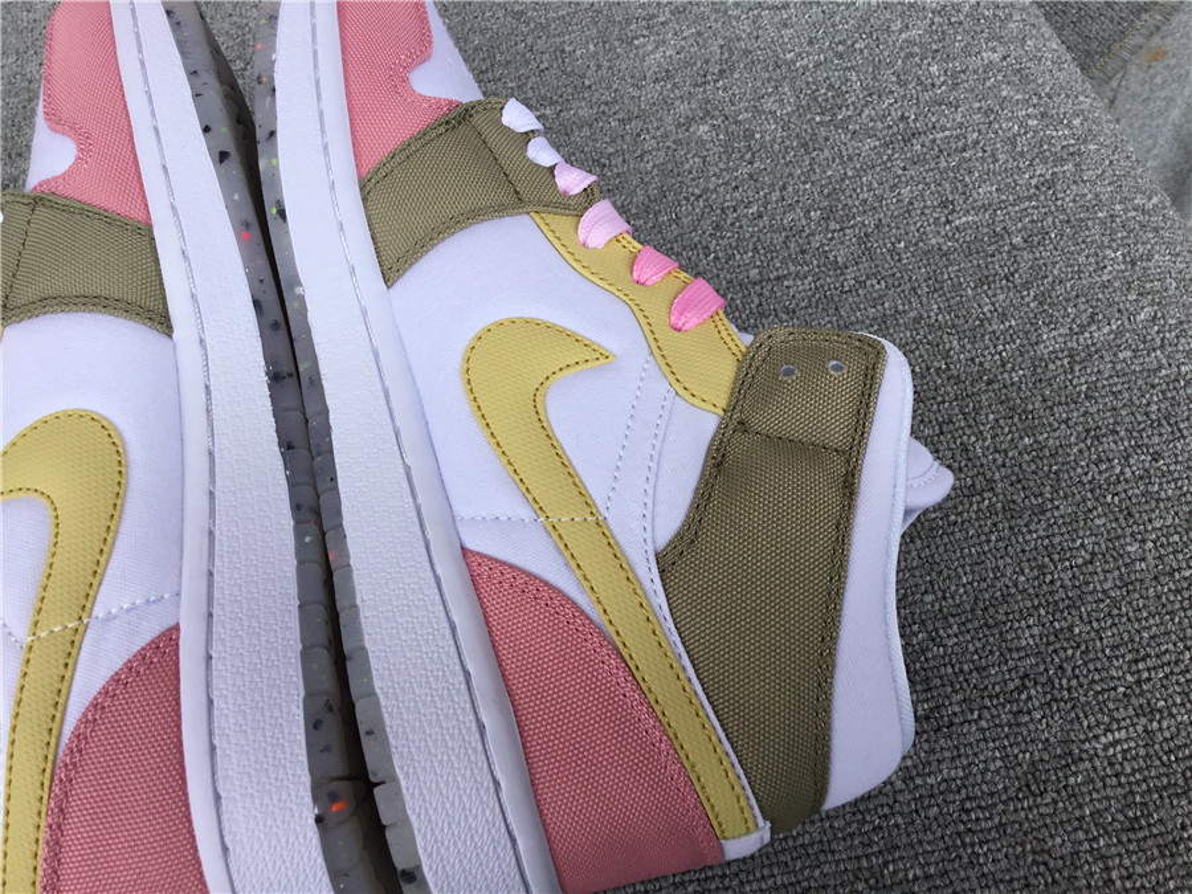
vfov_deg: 45.4
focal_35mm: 31
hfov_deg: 58.4
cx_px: 596
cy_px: 447
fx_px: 1067
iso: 25
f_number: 2.4
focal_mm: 3.3
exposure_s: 1/691
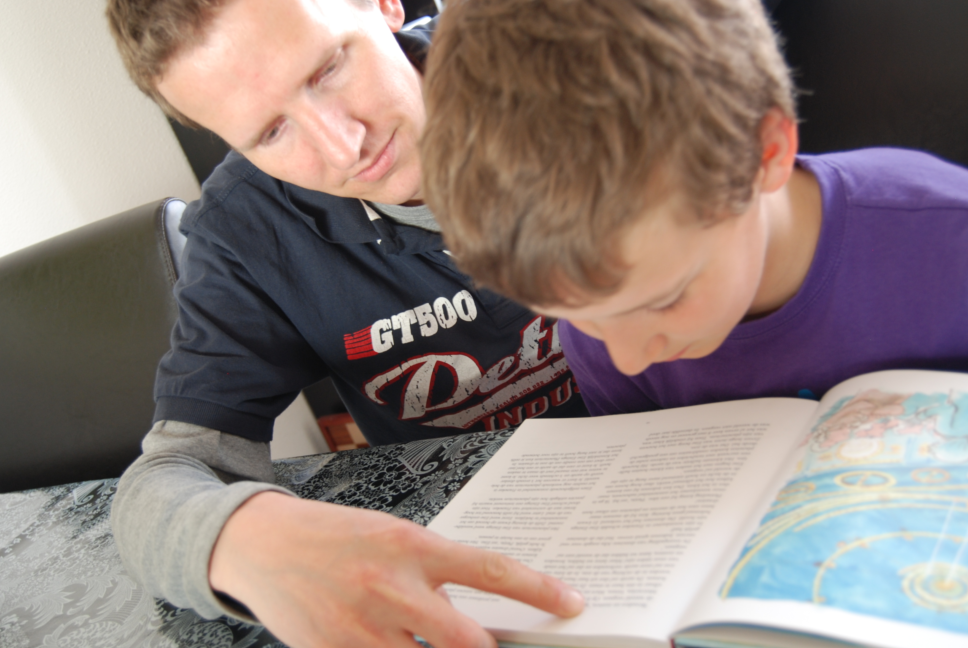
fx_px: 1158
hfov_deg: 45.4
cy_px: 327
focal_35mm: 43
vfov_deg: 31.3
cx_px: 485
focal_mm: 26
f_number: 4
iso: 200
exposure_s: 1/4
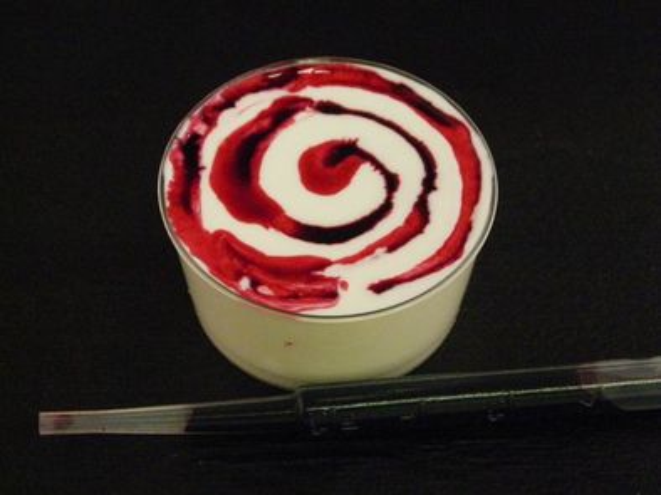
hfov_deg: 20.2
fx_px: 1851
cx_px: 330
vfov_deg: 15.2
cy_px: 248
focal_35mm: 97
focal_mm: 17.1
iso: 800
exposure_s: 1/60
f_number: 4
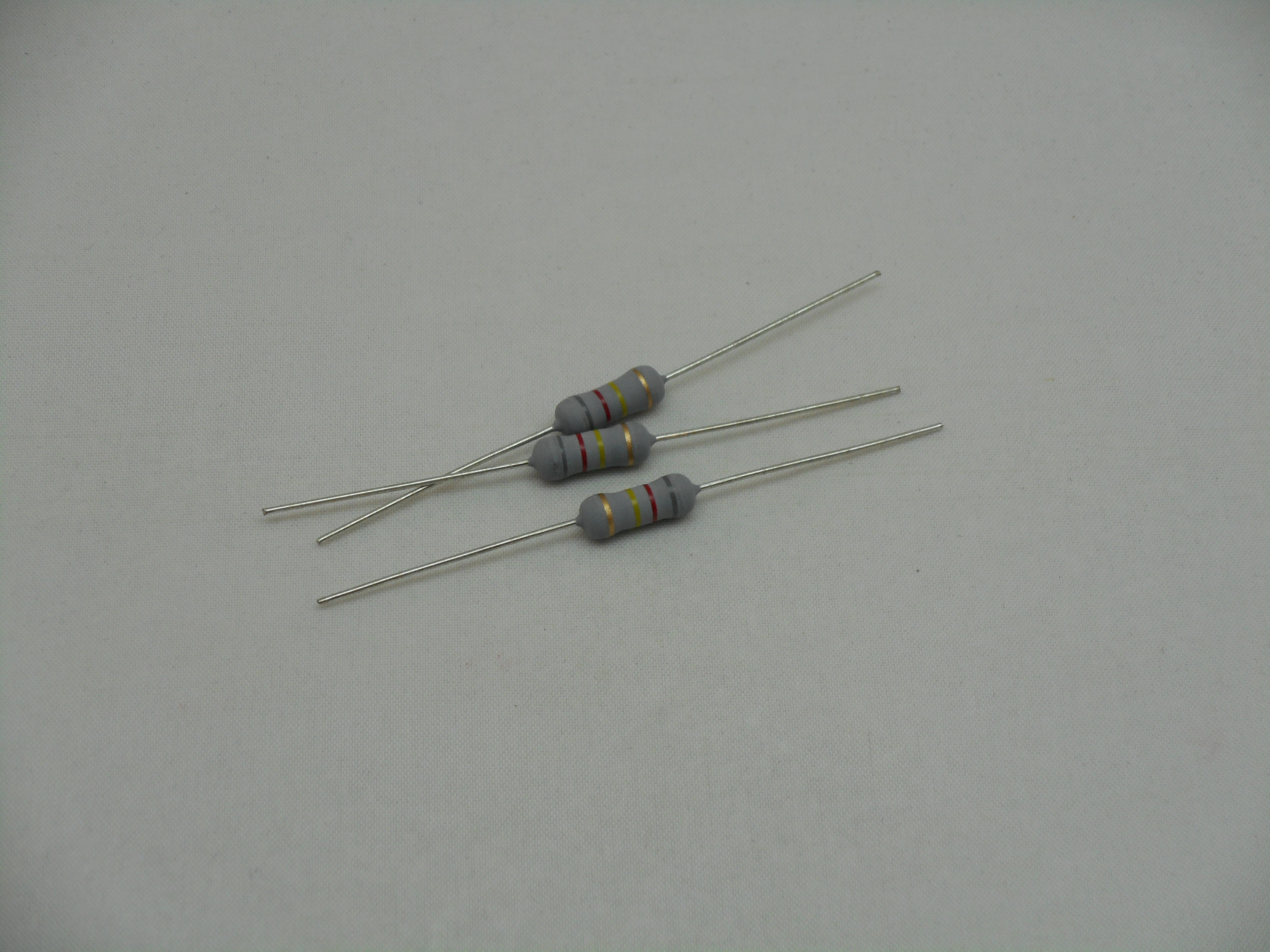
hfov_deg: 19.3
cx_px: 635
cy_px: 476
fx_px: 3742
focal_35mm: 102
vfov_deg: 14.5
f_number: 5.8
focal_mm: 18.2
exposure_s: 1/60
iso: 140
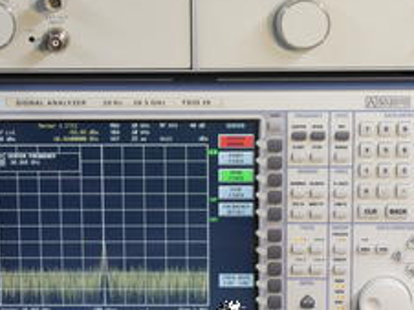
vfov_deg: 9.1
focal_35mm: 163
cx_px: 185
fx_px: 1947
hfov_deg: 12.1
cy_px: 130
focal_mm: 46
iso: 400
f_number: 14
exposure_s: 1/1.3
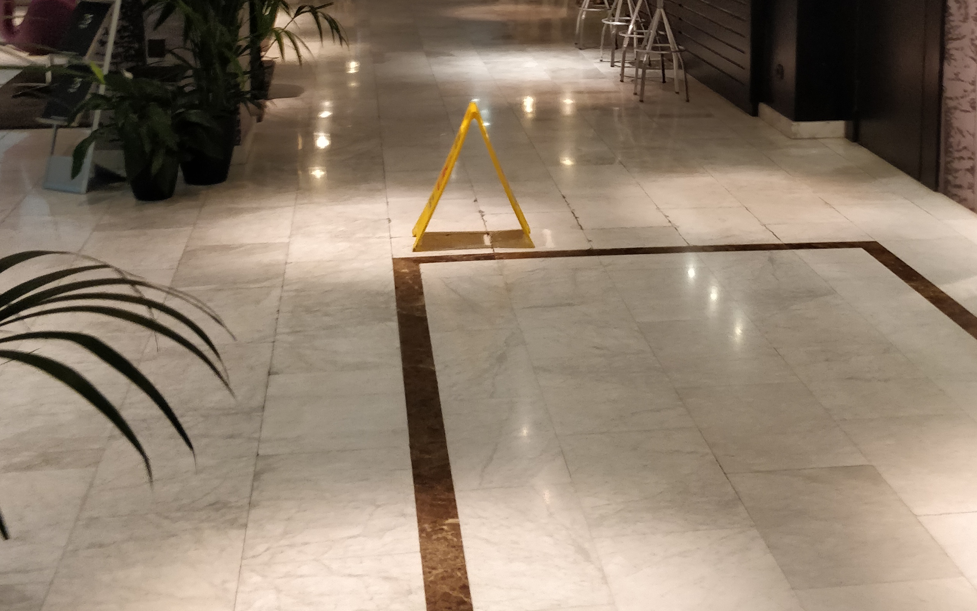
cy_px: 17
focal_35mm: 46
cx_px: 625
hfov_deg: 43.1
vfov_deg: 26.7
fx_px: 1225
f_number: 1.7
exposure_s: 1/50
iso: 640
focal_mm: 4.1
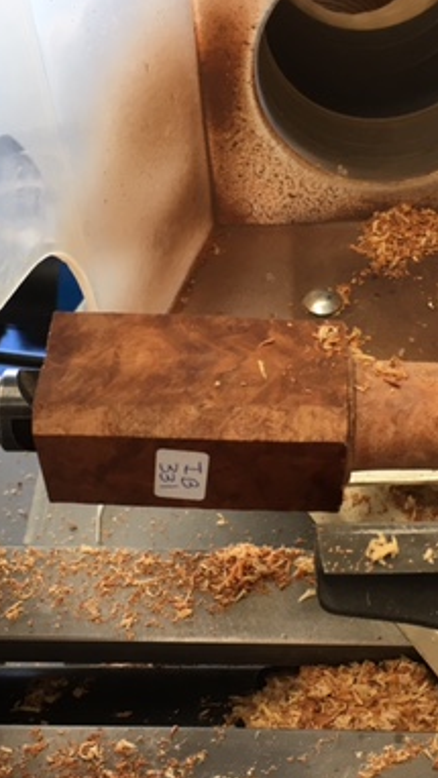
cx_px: 283
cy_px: 399
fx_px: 1094
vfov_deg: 39.2
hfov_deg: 22.6
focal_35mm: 53
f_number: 2.2
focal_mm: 4.15
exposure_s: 1/30
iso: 25
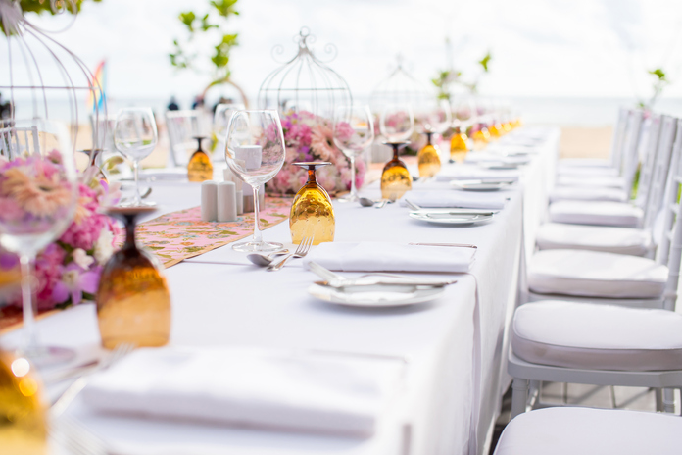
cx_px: 349
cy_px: 220
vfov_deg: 26.0
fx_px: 985
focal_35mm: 52
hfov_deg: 38.2
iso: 250
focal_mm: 50
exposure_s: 1/4000
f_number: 2.8
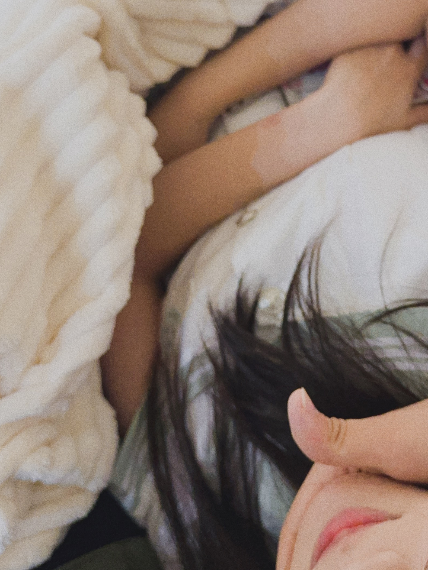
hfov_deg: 30.9
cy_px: 226
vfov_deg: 41.0
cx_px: 326
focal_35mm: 46
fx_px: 758
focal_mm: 6.76
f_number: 1.78
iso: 1000
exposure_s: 1/30
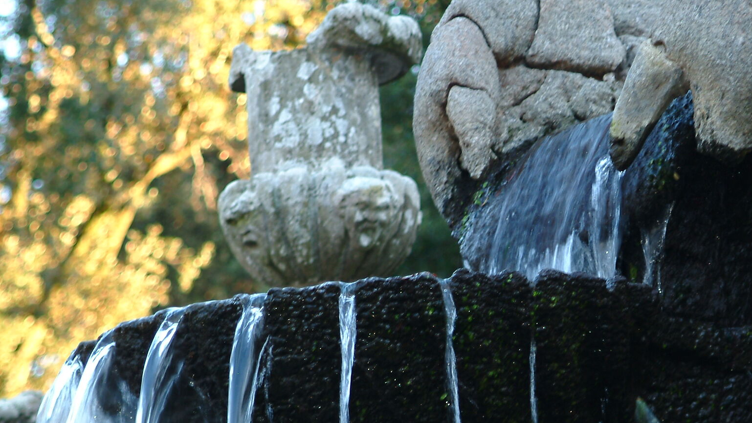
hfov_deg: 9.1
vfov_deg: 5.1
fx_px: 4742
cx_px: 501
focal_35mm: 238
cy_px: 153
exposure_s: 1/30
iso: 200
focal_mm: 97
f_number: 4.2
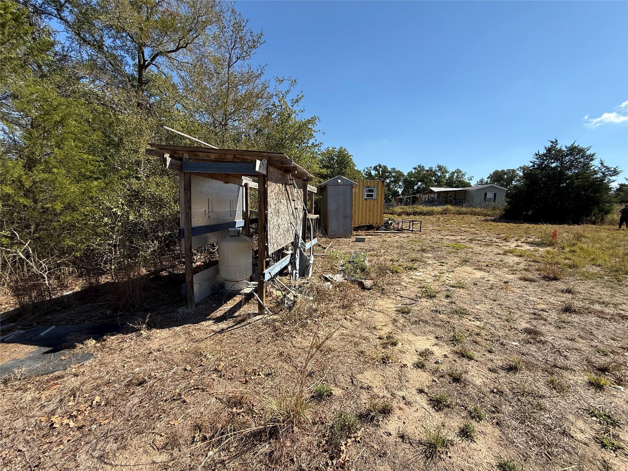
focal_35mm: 14
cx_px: 314
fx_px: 254
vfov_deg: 85.7
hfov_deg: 102.1
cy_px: 236
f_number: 2.2
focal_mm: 2.22
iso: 50
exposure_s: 1/1431
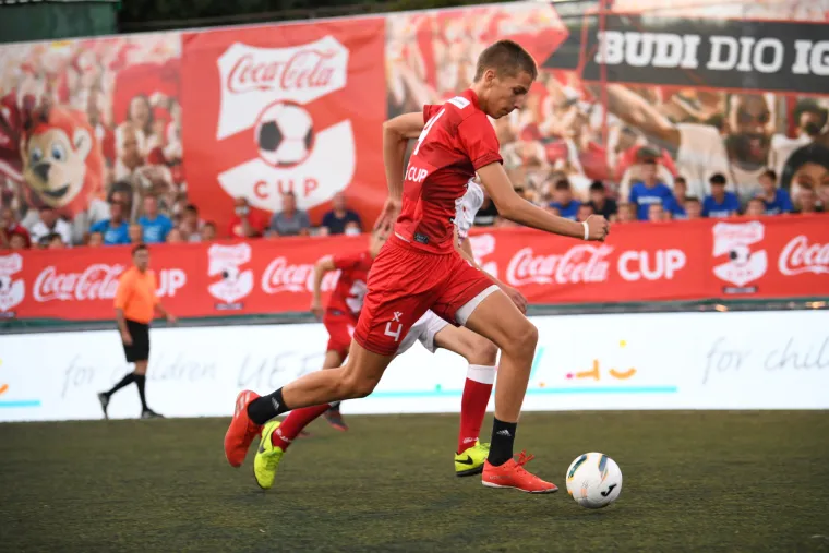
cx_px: 414
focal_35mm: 102
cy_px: 276
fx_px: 2349
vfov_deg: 13.4
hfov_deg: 20.0
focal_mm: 102
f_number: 2.8
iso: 1600
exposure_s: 1/400
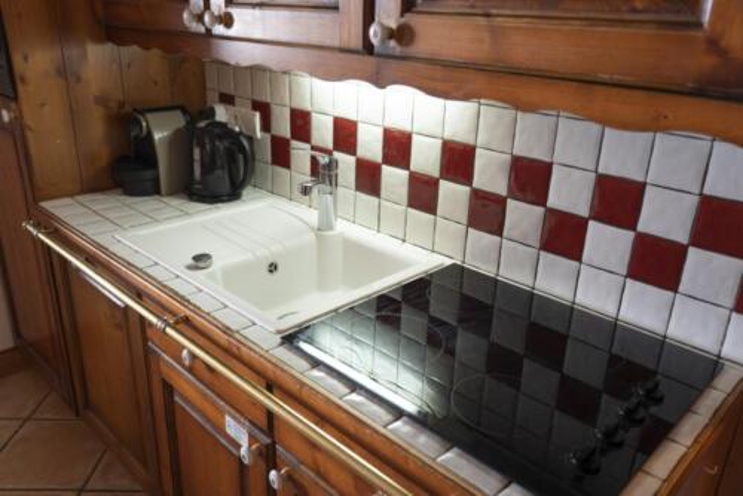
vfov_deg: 45.0
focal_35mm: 29
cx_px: 372
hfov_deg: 63.6
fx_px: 599
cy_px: 248
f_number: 4
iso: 160
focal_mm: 29
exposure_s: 1/25
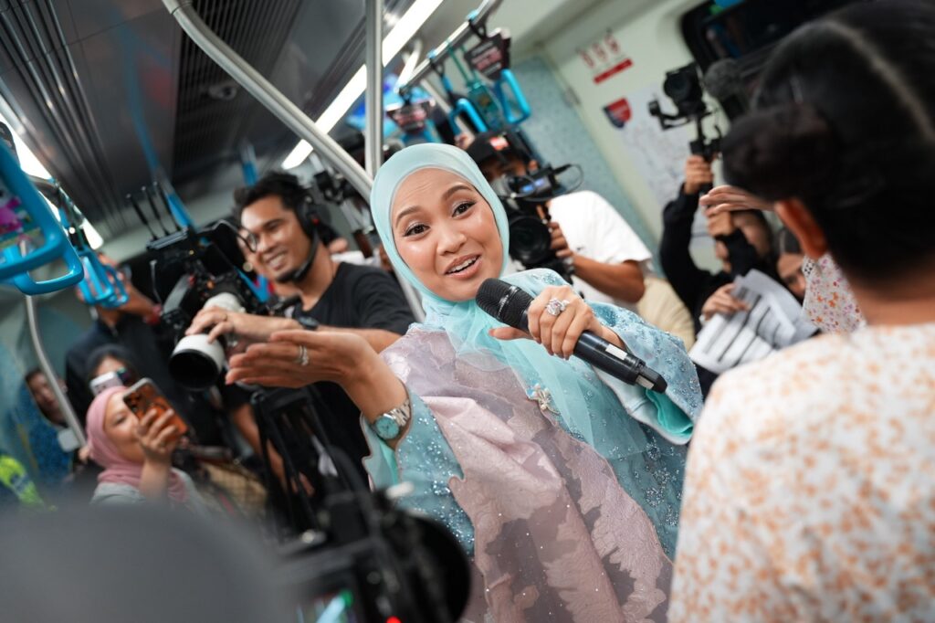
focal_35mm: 37
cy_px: 312
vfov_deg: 35.6
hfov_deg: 51.4
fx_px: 971
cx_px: 468
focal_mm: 37.4
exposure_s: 1/160
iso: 1600
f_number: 2.8
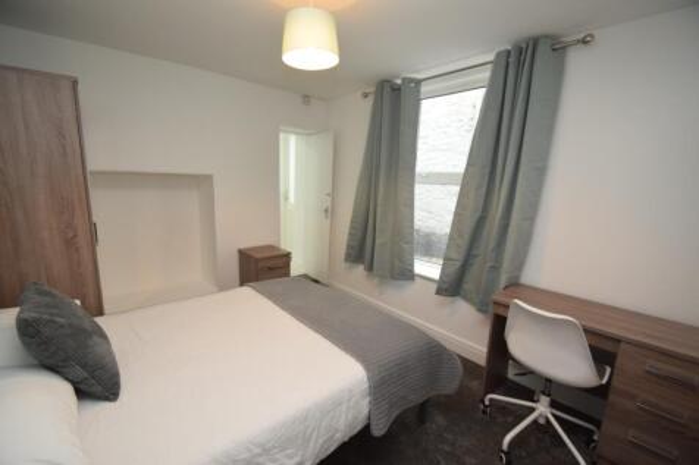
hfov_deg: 100.4
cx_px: 350
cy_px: 232
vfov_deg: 77.3
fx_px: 291
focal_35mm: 15
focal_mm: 10
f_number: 4
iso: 800
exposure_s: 1/60
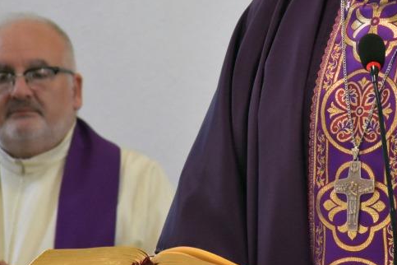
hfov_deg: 4.6
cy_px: 15
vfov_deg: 3.1
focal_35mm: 445
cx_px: 288
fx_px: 4907
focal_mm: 140
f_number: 5.6
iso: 1600
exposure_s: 1/400
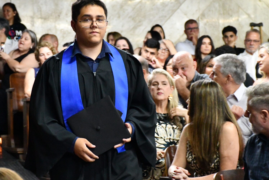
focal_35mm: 144
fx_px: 1076
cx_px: 118
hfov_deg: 14.2
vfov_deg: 9.5
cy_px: 100
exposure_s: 1/50
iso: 12800
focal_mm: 75
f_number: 5
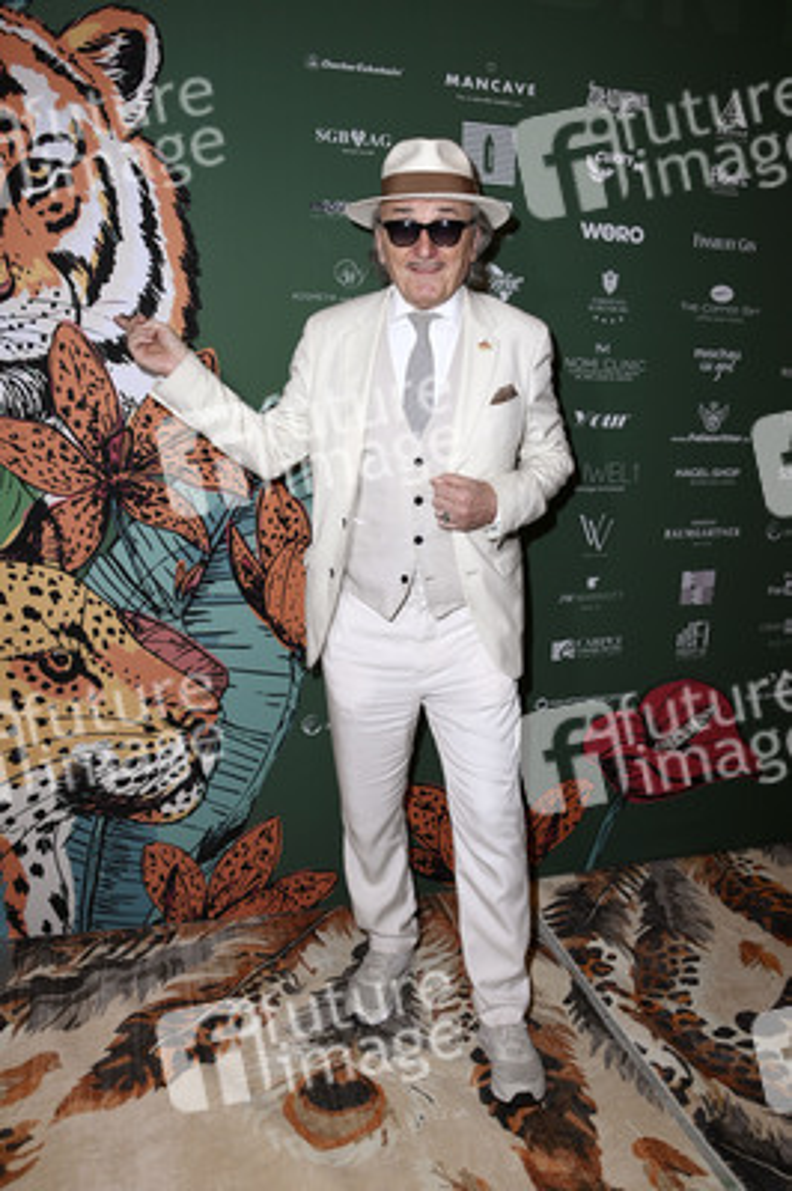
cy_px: 596
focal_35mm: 28
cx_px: 396
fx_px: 926
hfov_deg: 46.3
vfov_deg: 65.5
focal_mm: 28
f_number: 5.6
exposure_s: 1/160
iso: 500
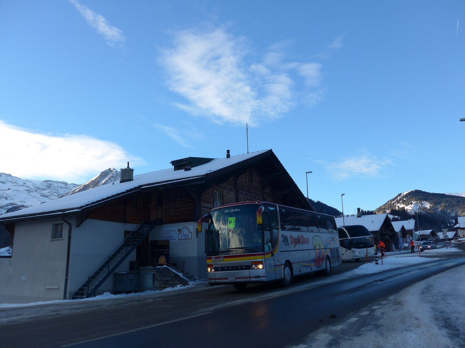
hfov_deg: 61.7
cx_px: 232
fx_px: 390
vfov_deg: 48.2
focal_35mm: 29
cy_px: 174
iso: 80
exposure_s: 1/500
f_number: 2.8
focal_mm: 6
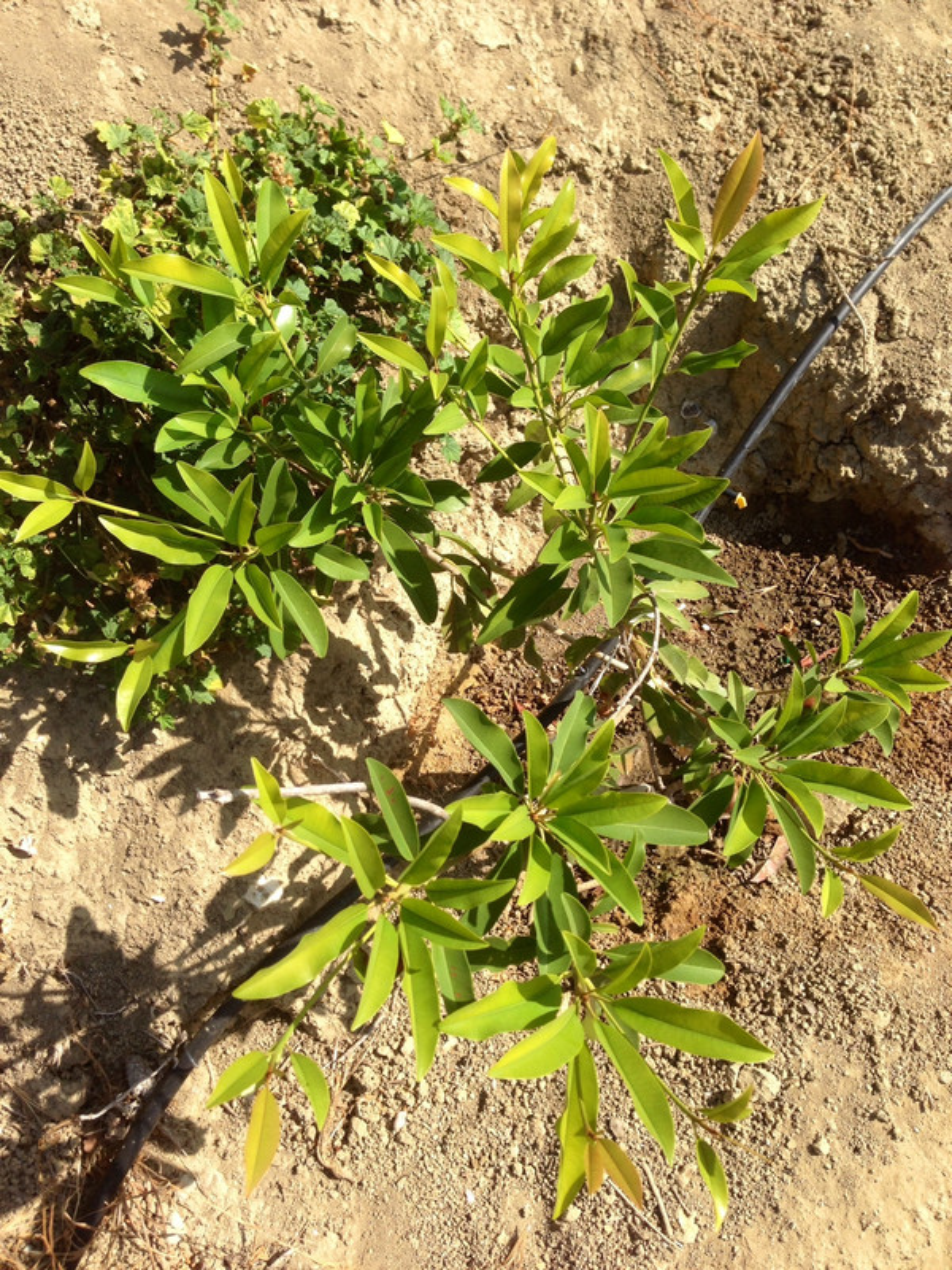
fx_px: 1210
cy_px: 635
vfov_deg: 55.4
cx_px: 476
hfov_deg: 42.9
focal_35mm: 33
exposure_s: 1/985
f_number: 2.4
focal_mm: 4.12
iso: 50
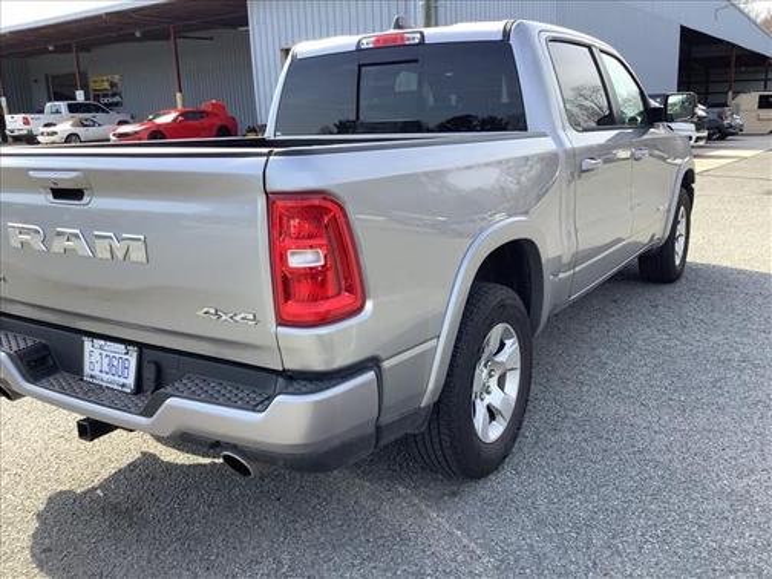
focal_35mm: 31
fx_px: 691
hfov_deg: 58.4
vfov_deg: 45.4
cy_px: 290
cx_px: 386
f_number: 2.4
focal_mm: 3.3
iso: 25
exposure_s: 1/302
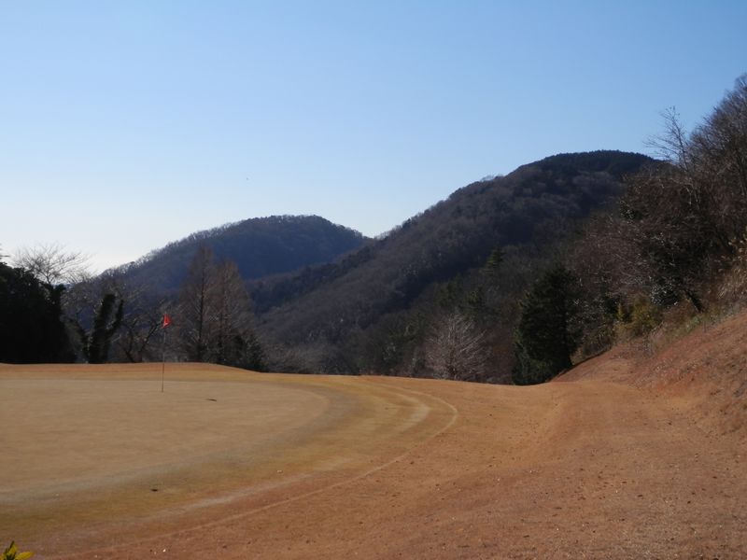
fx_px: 971
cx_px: 374
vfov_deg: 32.2
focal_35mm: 45
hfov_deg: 42.1
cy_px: 280
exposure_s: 1/1250
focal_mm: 8
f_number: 3.8
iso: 80
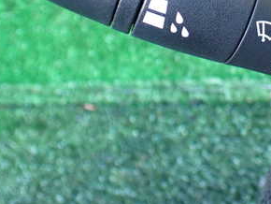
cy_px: 15
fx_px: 486
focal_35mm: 62
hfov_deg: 30.3
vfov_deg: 23.0
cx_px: 221
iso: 800
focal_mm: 5.4
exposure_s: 1/80
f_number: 2.3
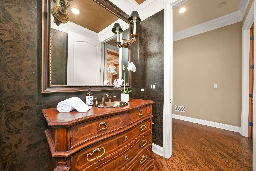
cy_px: 86
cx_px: 128
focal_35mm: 13
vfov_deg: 85.5
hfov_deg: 108.3
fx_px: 92
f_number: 13
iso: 2000
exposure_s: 1/1.67
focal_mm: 13
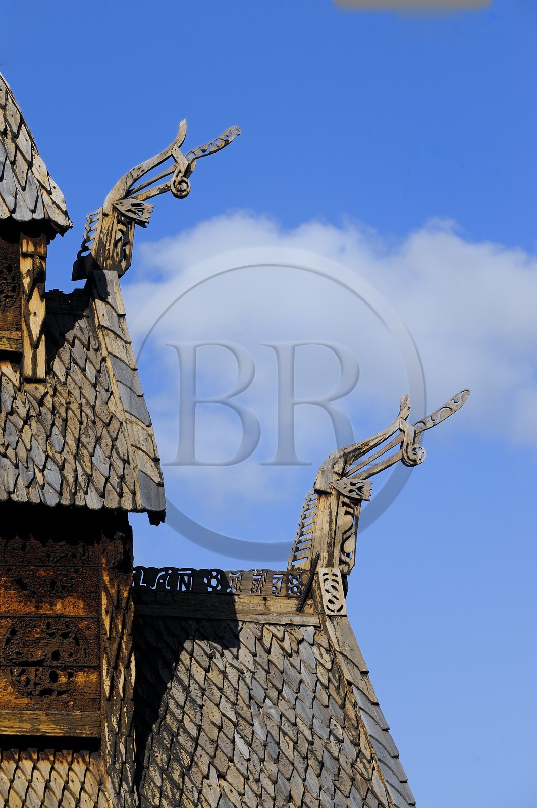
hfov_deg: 7.8
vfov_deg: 11.8
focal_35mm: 175
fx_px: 3922
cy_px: 404
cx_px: 268
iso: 200
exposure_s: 1/320
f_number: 10
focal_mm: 175
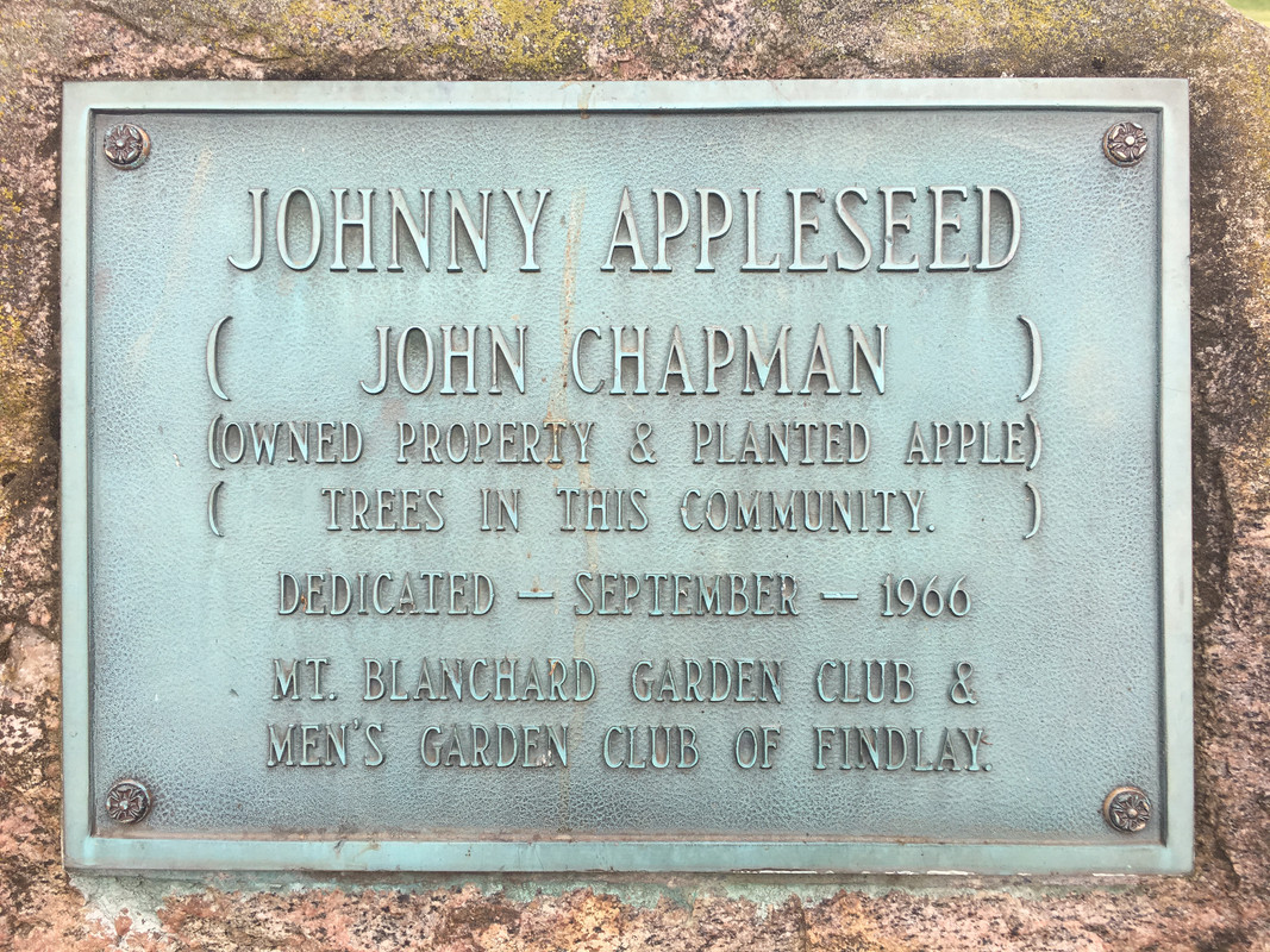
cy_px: 476
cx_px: 635
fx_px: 1064
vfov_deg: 48.2
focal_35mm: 29
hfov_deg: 61.7
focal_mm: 4.15
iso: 25
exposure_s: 1/331
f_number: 2.2
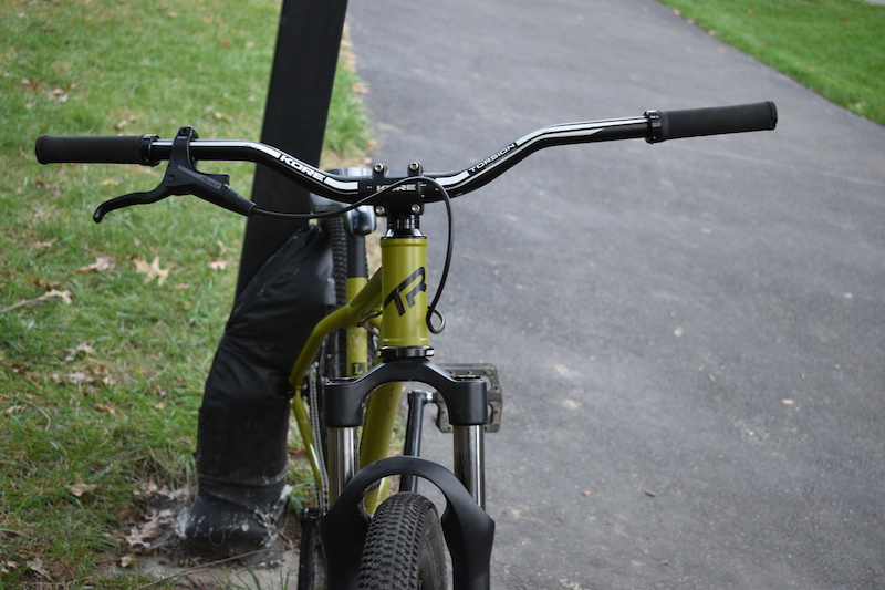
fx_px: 1401
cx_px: 442
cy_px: 295
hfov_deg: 35.1
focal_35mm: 57
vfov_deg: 23.8
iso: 800
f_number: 4.8
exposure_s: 1/160
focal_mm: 38
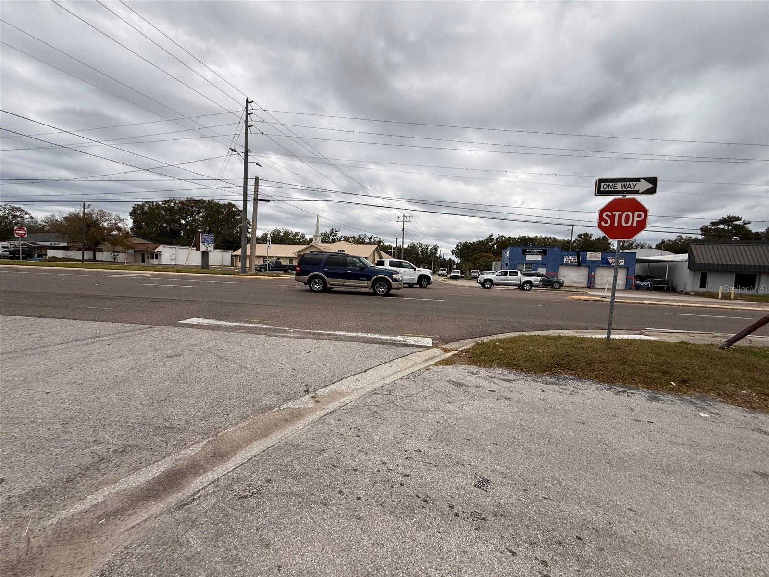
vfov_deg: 85.7
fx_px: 311
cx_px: 384
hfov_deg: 102.1
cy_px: 288
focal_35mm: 14
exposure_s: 1/1431
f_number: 2.2
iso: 50
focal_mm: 2.22
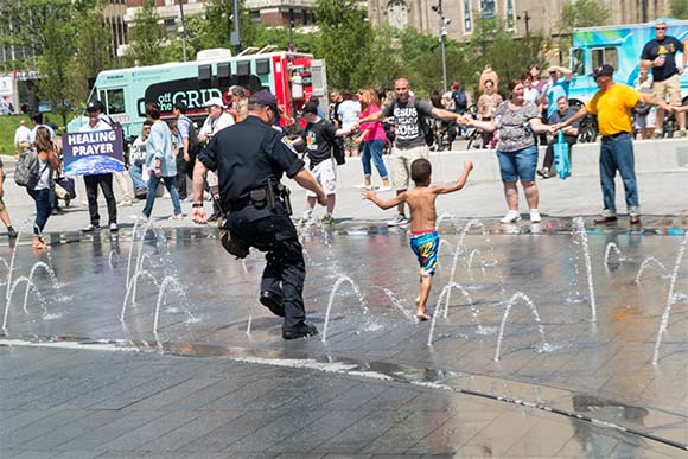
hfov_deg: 55.8
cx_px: 344
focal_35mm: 34
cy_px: 230
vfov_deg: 38.9
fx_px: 650
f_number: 13
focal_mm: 34
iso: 400
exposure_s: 1/500
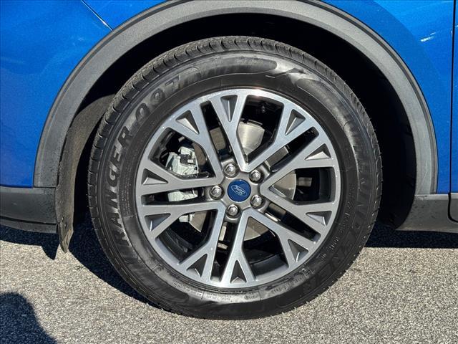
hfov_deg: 39.7
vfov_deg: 30.3
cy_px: 172
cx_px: 229
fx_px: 635
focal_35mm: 48
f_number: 1.78
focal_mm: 6.76
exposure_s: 1/2833
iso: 64
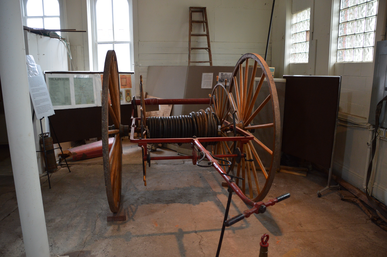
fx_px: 290
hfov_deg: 67.4
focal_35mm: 27
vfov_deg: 47.8
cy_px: 128
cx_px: 194
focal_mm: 18
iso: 800
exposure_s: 1/125
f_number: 3.5
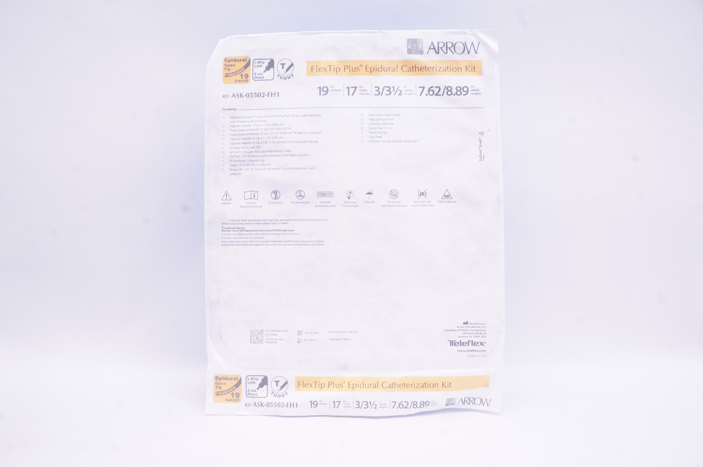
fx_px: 527
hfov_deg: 67.4
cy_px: 234
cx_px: 352
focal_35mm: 27
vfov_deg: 47.8
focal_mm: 18
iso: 800
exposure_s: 1/20
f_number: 14
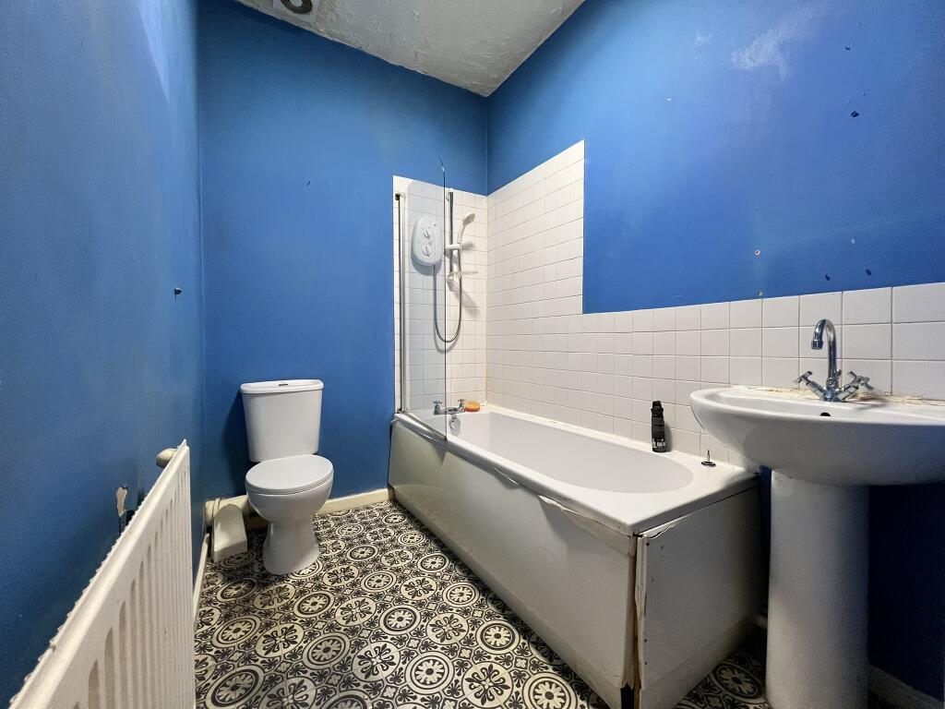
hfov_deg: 106.2
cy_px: 354
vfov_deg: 89.9
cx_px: 472
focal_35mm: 13
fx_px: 355
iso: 250
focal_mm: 1.57
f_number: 1.8
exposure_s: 1/50
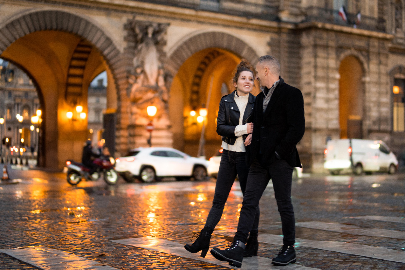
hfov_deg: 39.6
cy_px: 135
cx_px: 202
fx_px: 562
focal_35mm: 50
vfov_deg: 27.0
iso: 800
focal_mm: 50
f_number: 1.4
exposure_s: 1/125
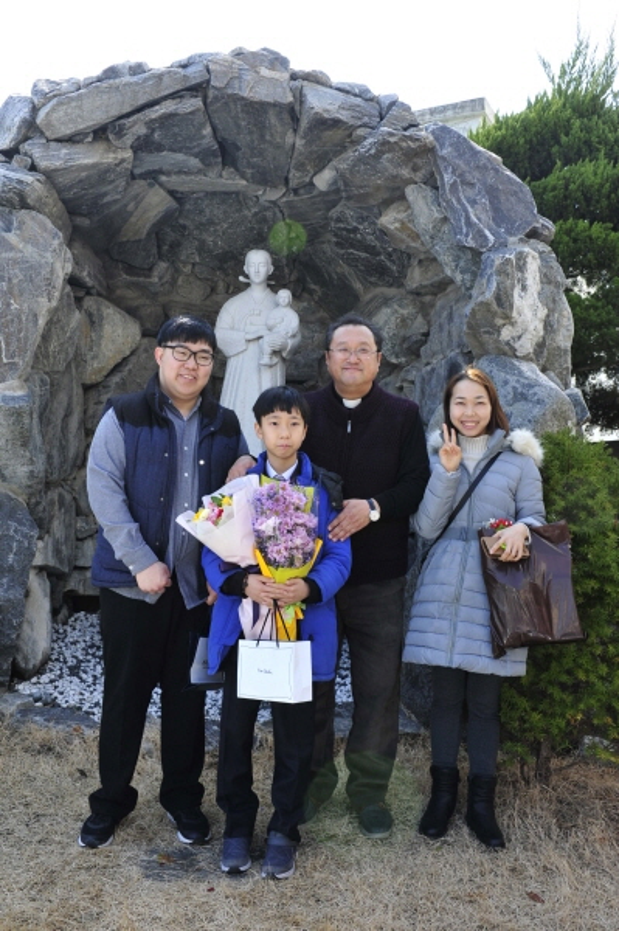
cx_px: 310
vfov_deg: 28.9
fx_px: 1808
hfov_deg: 19.4
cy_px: 466
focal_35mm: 70
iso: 200
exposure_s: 1/80
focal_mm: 70
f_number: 11
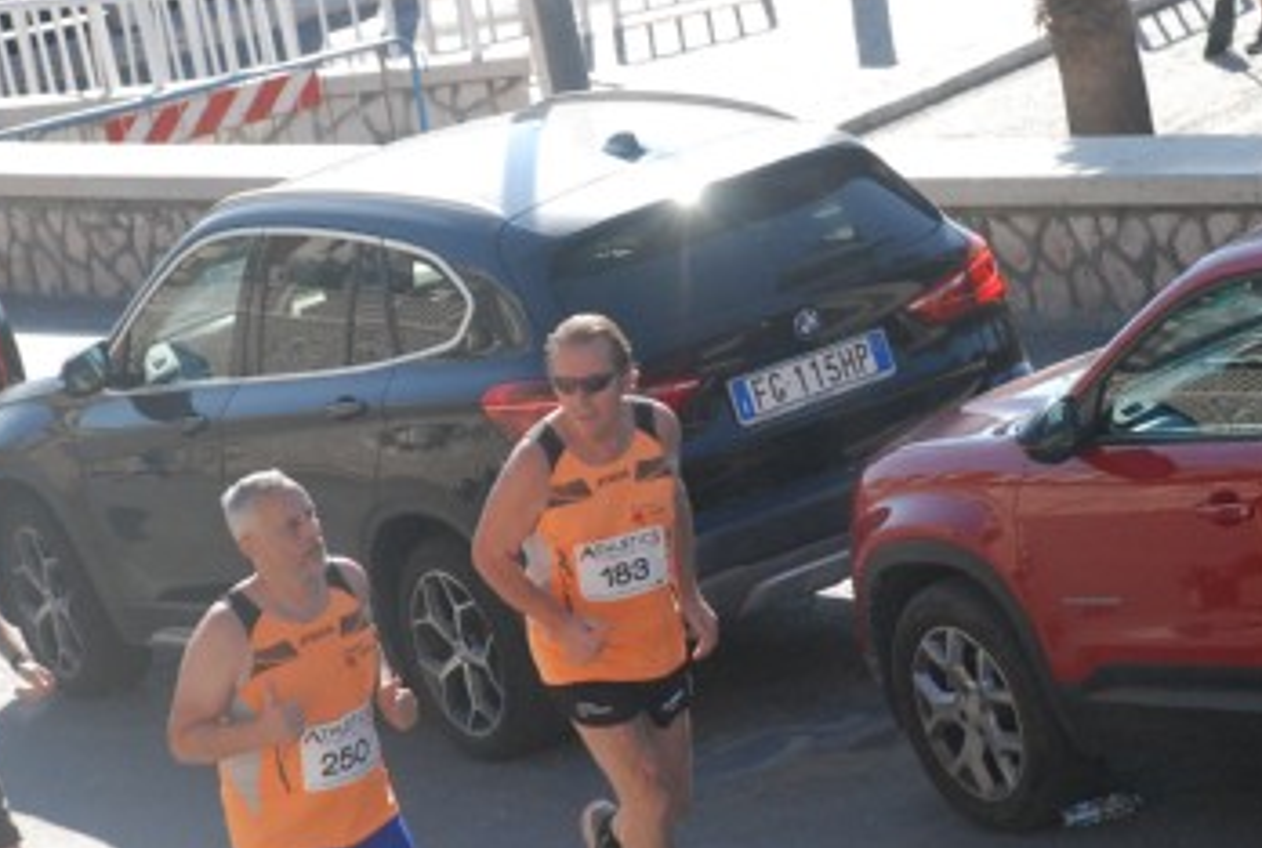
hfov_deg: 10.6
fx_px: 6813
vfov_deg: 7.1
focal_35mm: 194
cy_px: 687
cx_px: 747
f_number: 5.6
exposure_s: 1/1600
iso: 1000
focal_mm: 75
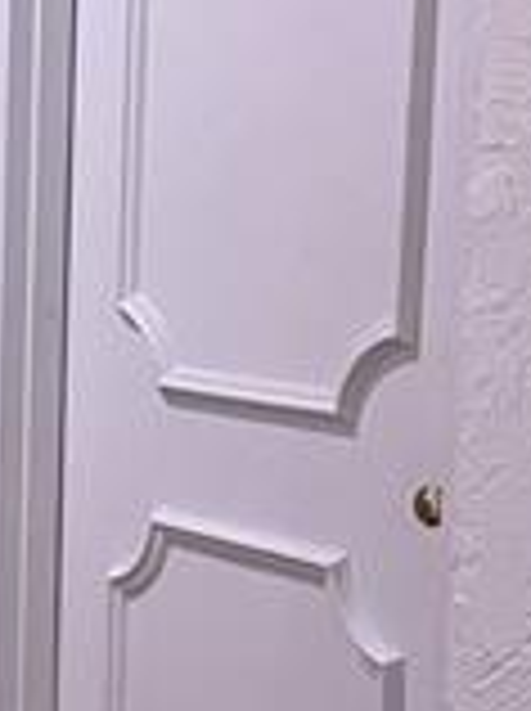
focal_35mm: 99
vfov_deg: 19.8
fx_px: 2030
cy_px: 410
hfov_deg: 14.2
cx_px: -189
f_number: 1.6
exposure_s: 1/60
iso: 500
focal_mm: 4.2
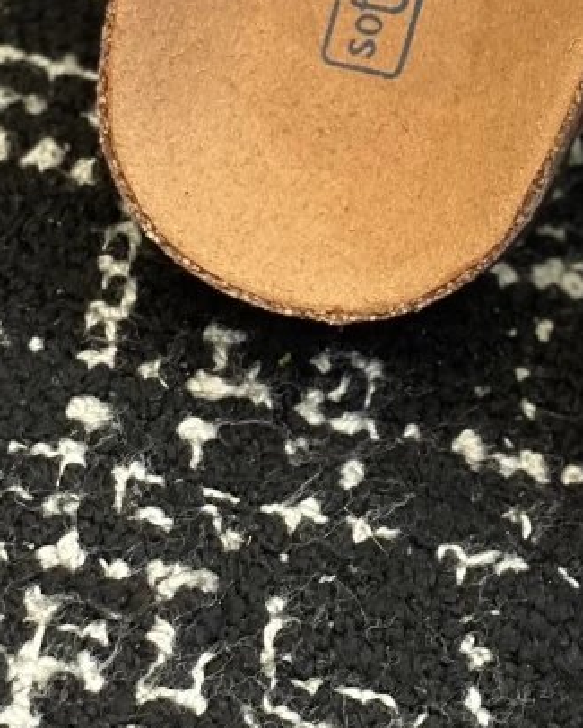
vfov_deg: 10.2
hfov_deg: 8.4
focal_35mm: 180
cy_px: -522
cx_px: 822
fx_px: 3881
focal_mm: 6
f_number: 2
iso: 40
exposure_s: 1/122
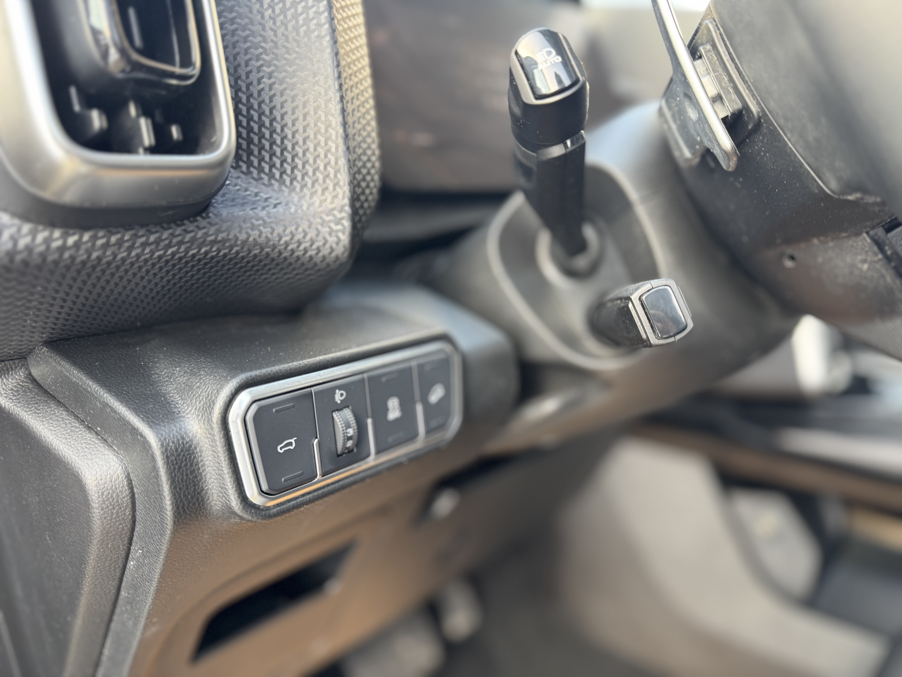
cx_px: 451
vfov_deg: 56.8
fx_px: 625
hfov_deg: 71.6
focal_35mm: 24
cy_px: 338
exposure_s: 1/94
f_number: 1.78
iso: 200
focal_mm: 6.76
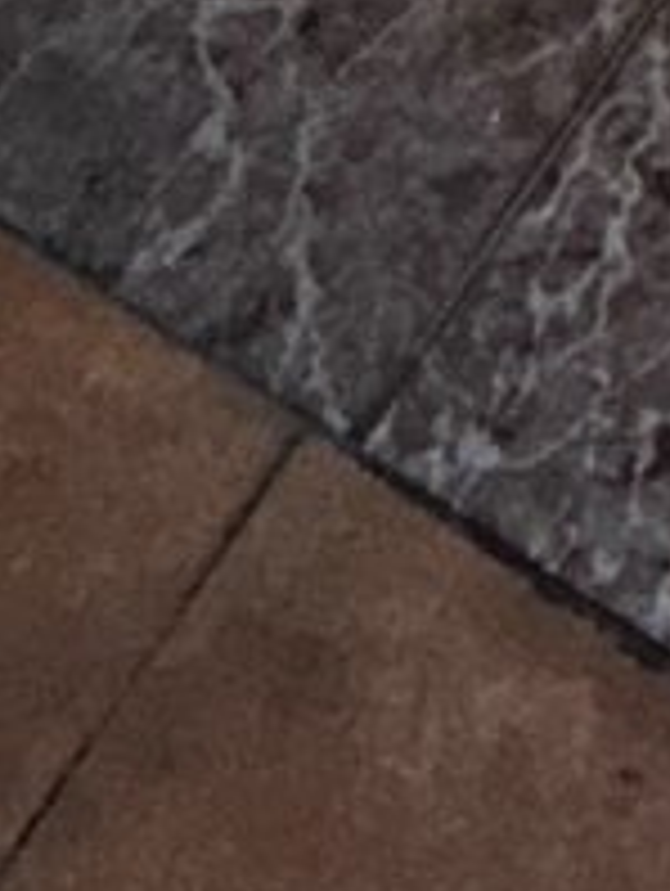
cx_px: 870
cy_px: -2012
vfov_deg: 10.4
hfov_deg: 13.5
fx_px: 2730
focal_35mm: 106
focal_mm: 2.22
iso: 80
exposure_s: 1/101
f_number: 2.2
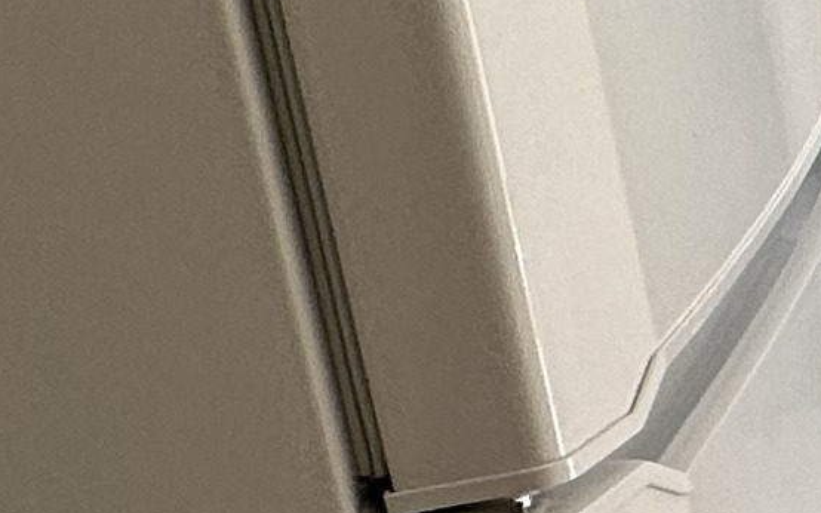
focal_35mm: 108
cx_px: 2404
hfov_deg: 11.6
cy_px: 36
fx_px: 2416
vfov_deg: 12.0
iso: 80
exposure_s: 1/99
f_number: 2.2
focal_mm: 2.22
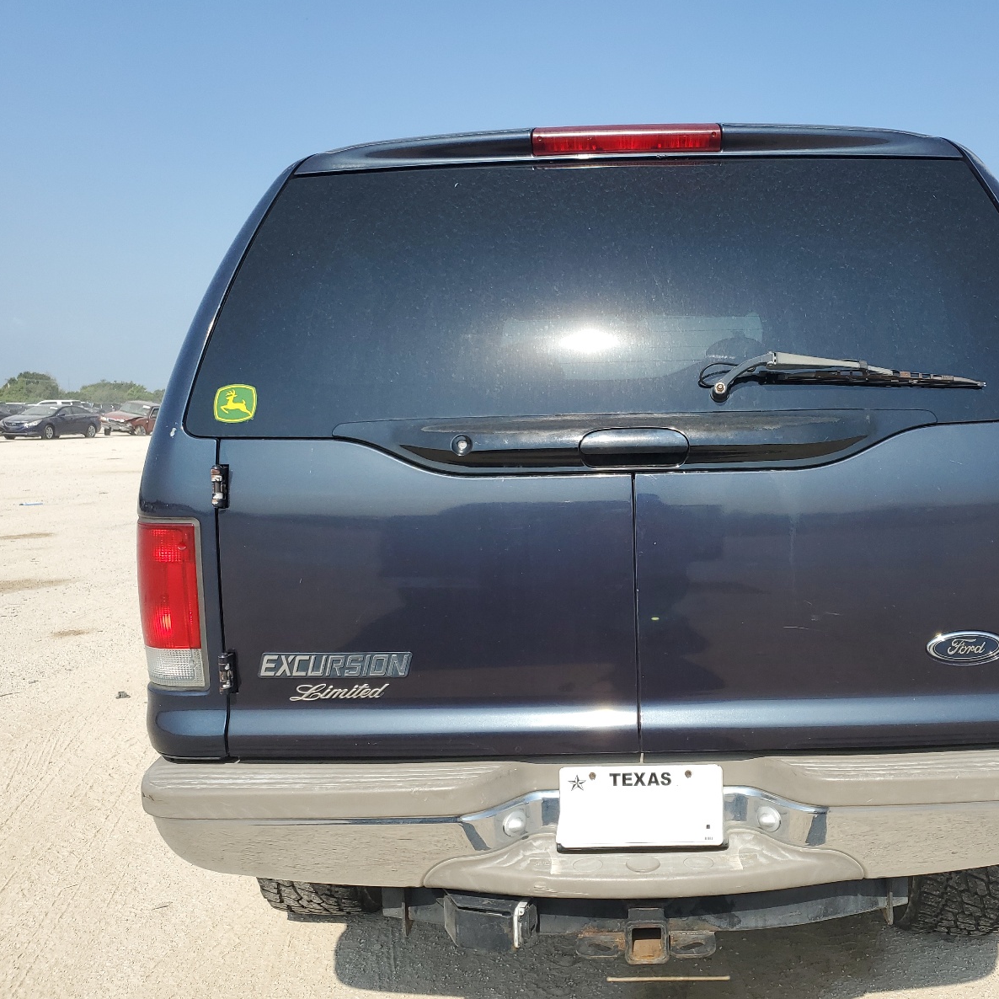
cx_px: 654
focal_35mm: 31
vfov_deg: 52.5
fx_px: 1012
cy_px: 495
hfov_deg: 51.7
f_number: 1.5
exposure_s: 1/3333
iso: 50
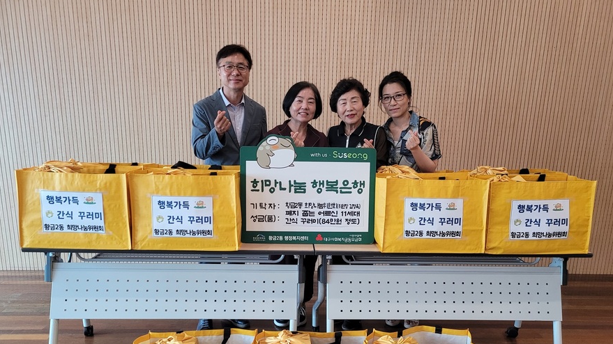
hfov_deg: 66.1
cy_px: 219
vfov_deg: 39.8
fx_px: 471
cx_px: 310
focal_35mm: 29
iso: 320
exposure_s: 1/120
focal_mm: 5.4
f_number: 1.8
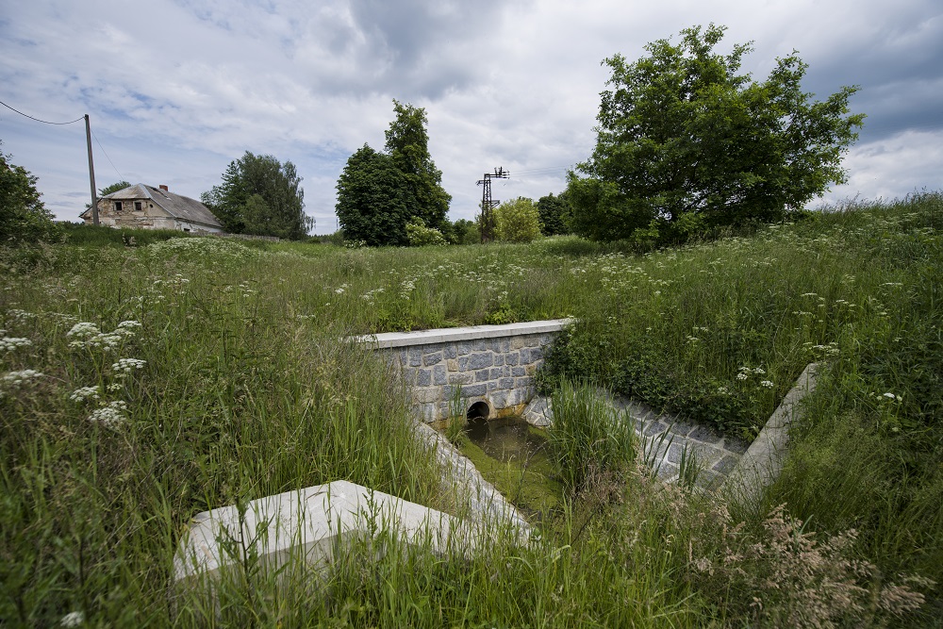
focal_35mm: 14
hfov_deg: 104.2
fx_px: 367
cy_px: 314
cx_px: 472
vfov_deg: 81.2
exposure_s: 1/2500
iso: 160
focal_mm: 14
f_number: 5
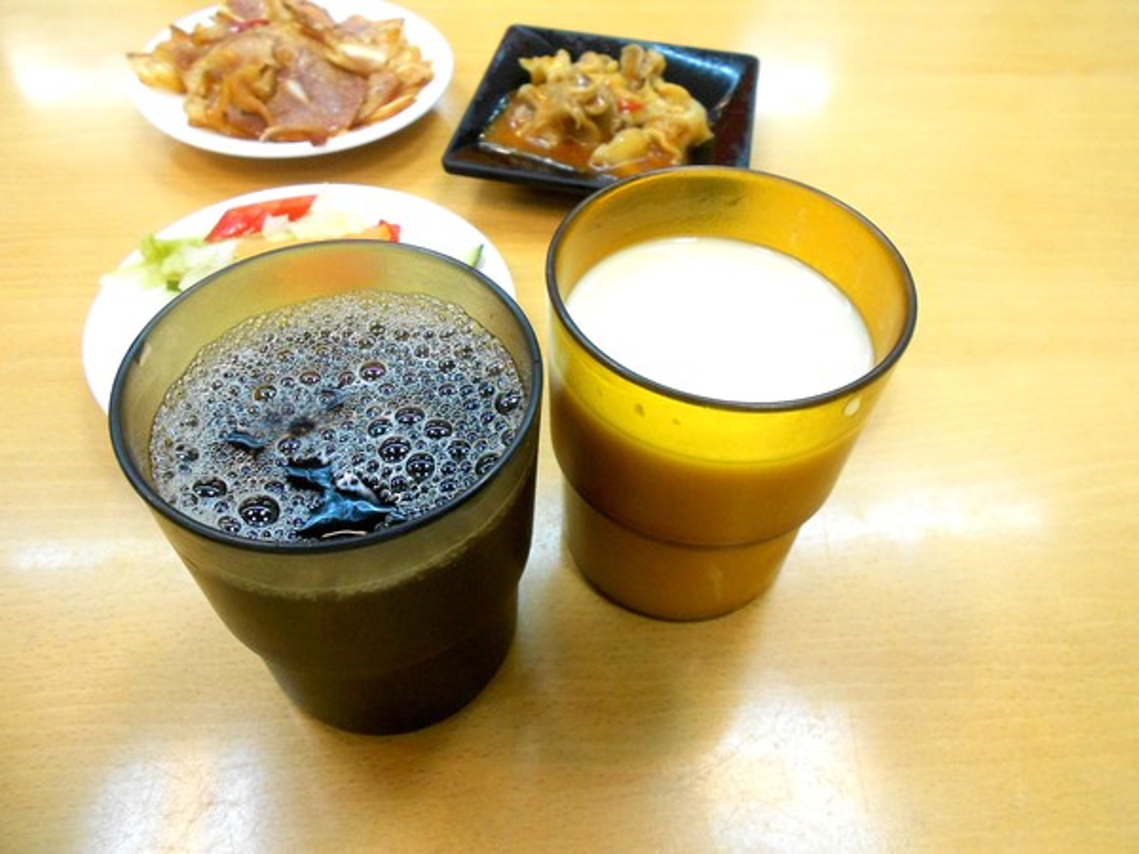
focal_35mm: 26
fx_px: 856
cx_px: 570
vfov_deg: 53.1
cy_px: 427
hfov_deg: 67.3
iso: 320
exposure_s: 1/30
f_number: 3.2
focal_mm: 4.6
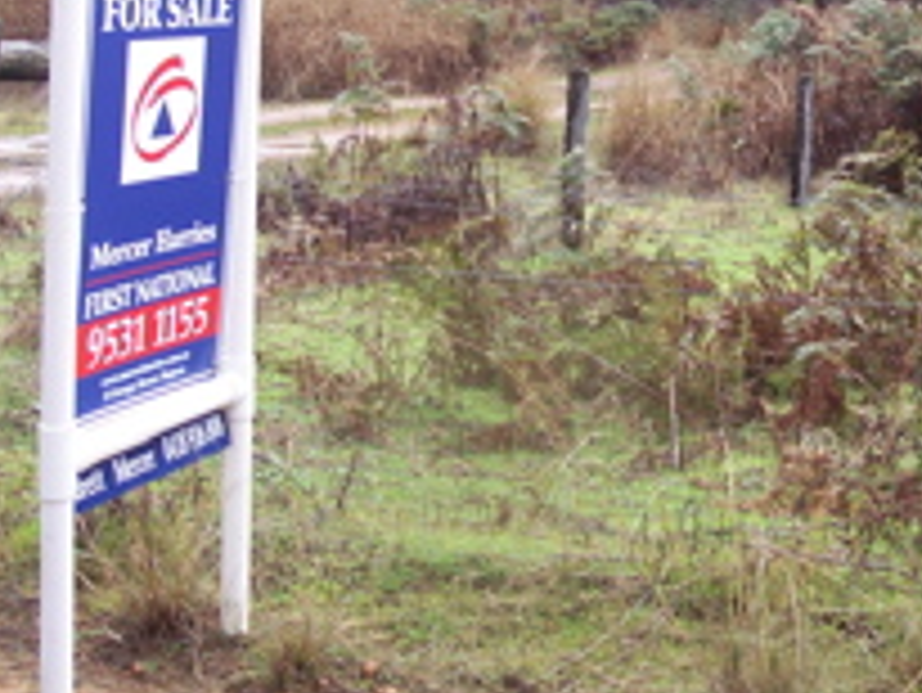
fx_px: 2025
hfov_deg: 25.5
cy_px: 40
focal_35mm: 76
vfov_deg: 19.0
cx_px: 643
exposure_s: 1/125
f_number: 3.4
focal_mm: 8
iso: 100
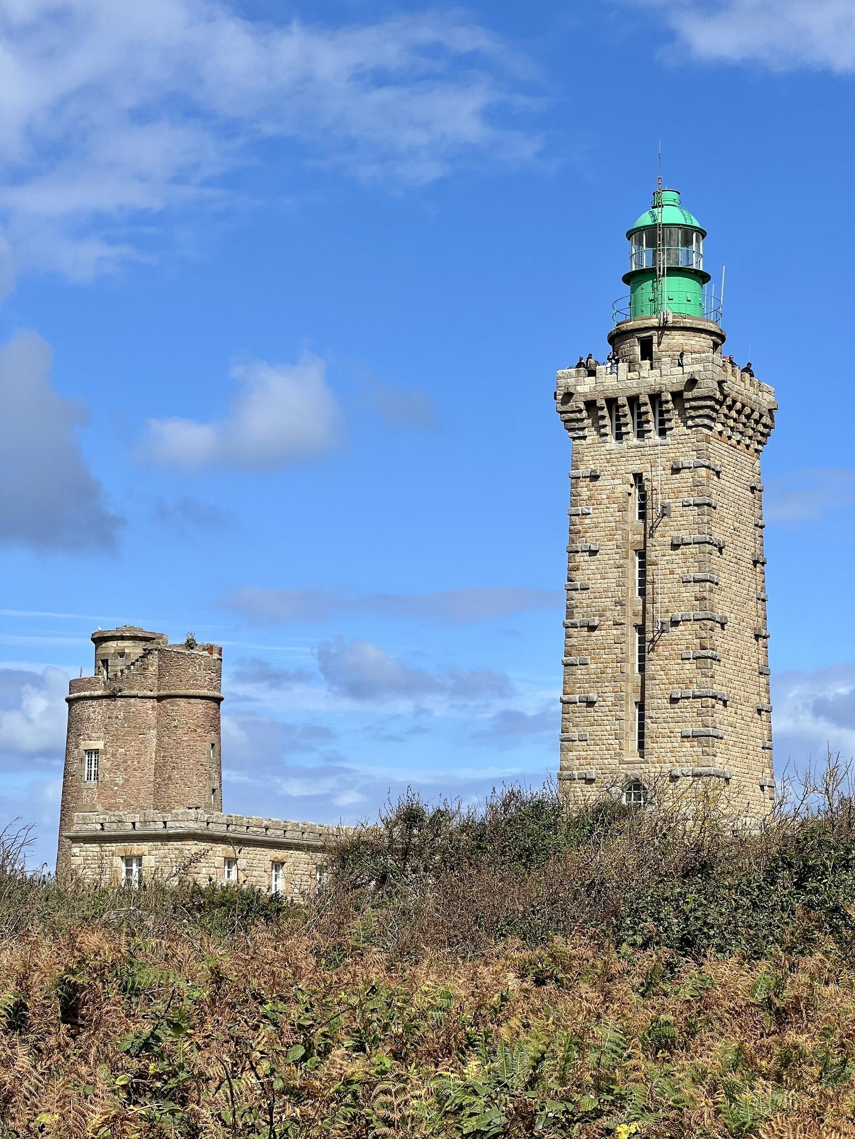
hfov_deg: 19.1
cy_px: 570
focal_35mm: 77
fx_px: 2536
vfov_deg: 25.3
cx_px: 428
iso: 32
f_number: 2.8
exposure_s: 1/1155
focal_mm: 9
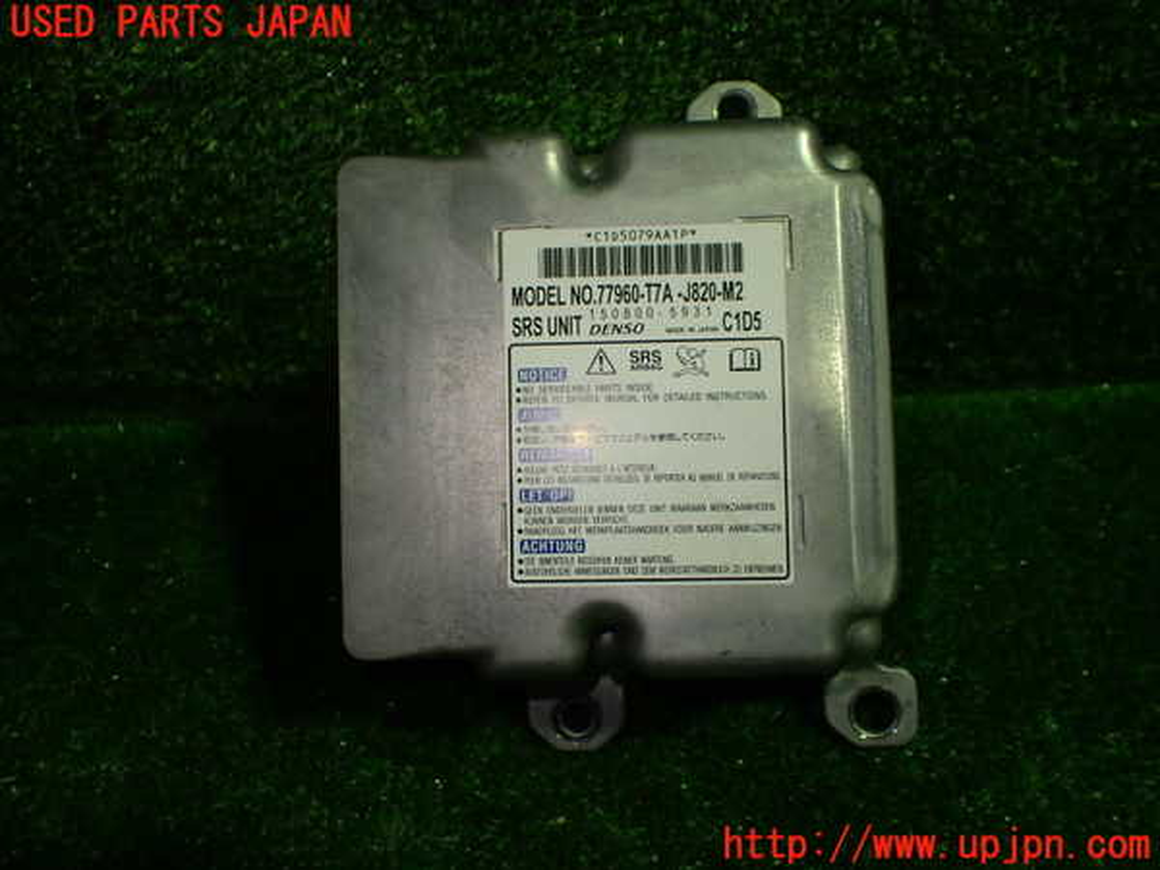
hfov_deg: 60.0
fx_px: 1005
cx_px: 580
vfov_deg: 46.8
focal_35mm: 30
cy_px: 435
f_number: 2.3
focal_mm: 5.4
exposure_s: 1/125
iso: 160
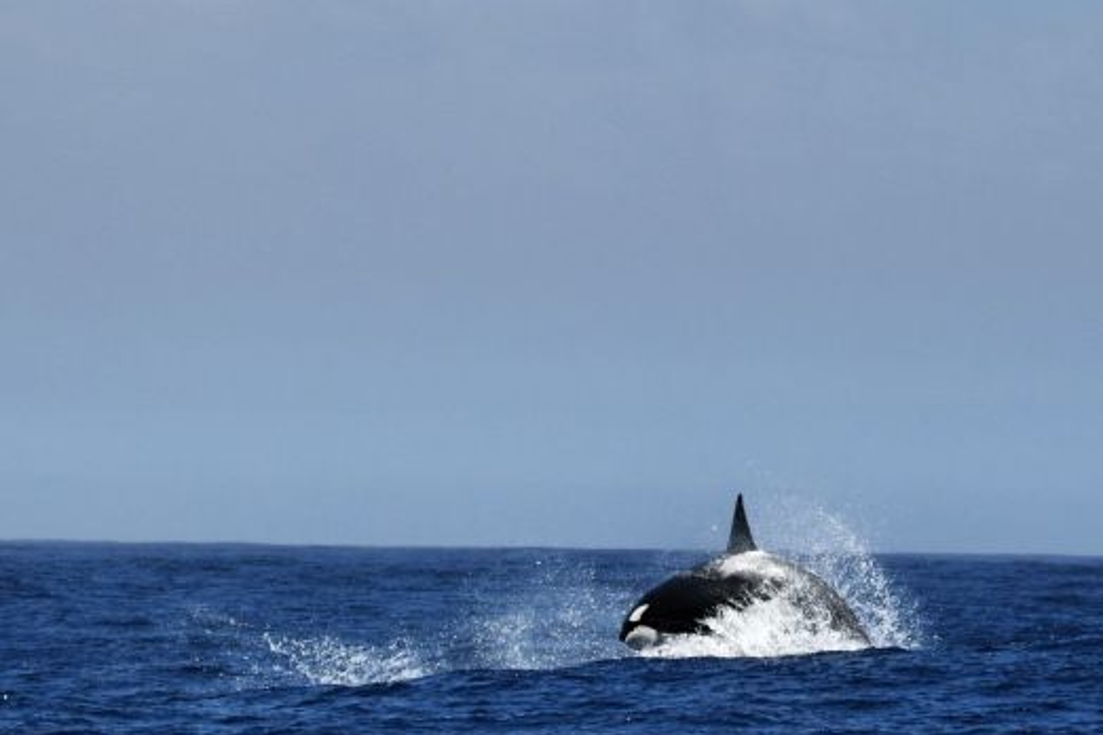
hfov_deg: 11.0
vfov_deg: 7.3
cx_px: 744
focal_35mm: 187
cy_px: 189
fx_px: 5729
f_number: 5
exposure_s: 1/8000
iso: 400
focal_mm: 122
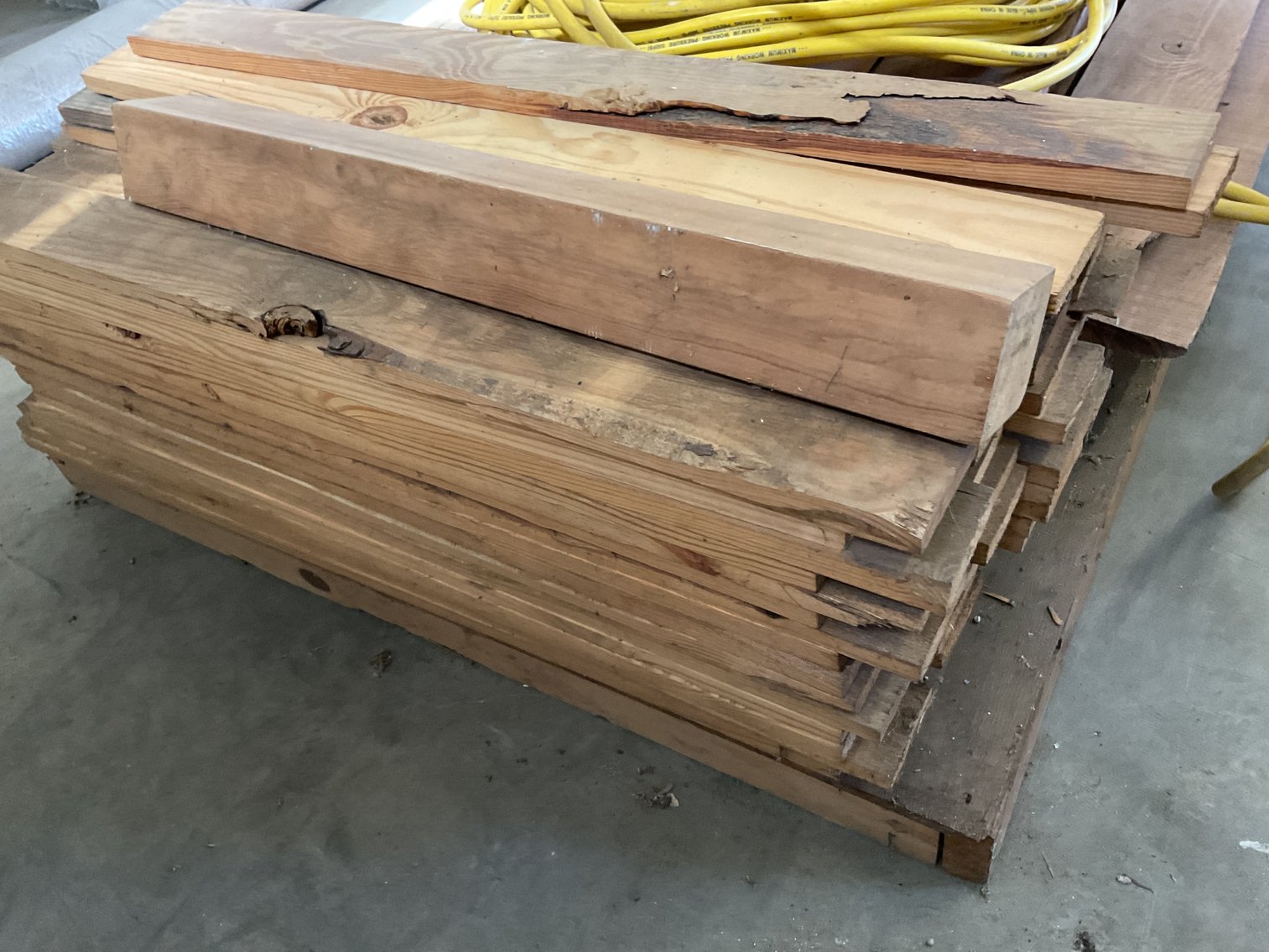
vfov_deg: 48.2
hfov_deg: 61.7
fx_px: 1063
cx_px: 634
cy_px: 476
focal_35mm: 29
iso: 250
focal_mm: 3
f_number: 1.8
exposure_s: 1/30
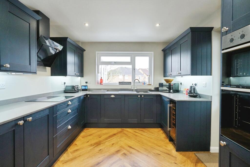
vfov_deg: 73.8
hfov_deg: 96.7
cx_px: 125
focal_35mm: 16
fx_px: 111
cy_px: 84
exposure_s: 1/40
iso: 2000
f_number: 9
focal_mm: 16
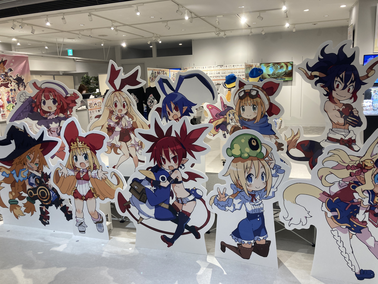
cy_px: 142
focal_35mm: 28
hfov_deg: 63.4
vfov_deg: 49.7
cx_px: 189
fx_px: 306
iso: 50
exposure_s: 1/100
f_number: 1.8
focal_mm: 3.99
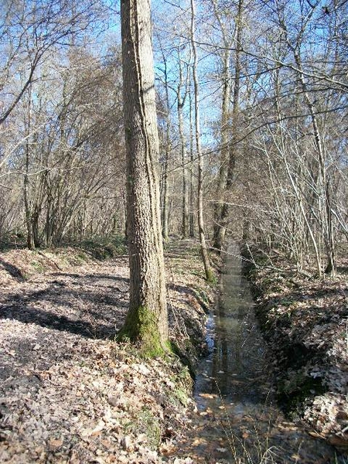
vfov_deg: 56.8
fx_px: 429
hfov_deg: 44.2
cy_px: 232
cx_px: 174
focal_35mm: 32
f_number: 2.9
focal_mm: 5.7
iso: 80
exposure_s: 1/250
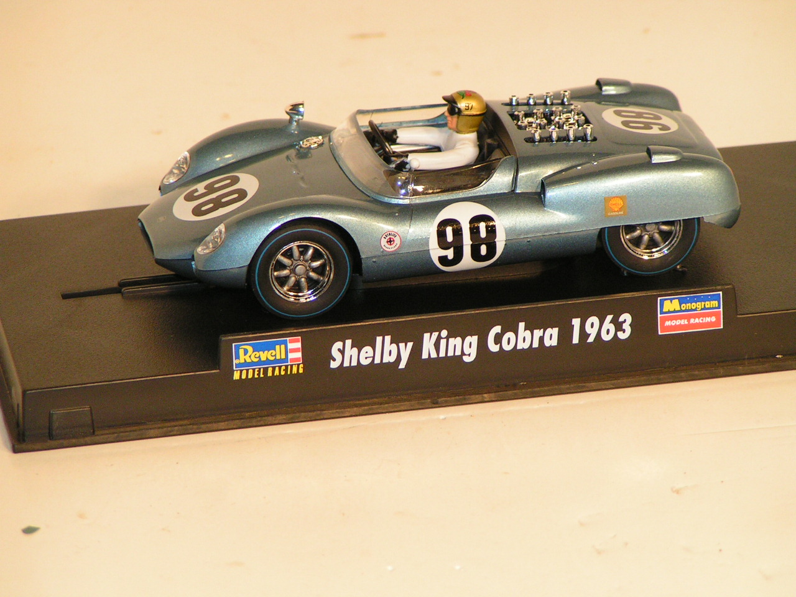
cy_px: 298
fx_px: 6232
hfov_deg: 7.3
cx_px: 398
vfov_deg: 5.5
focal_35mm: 271
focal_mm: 41.4
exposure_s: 1/320
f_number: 3.5
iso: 160
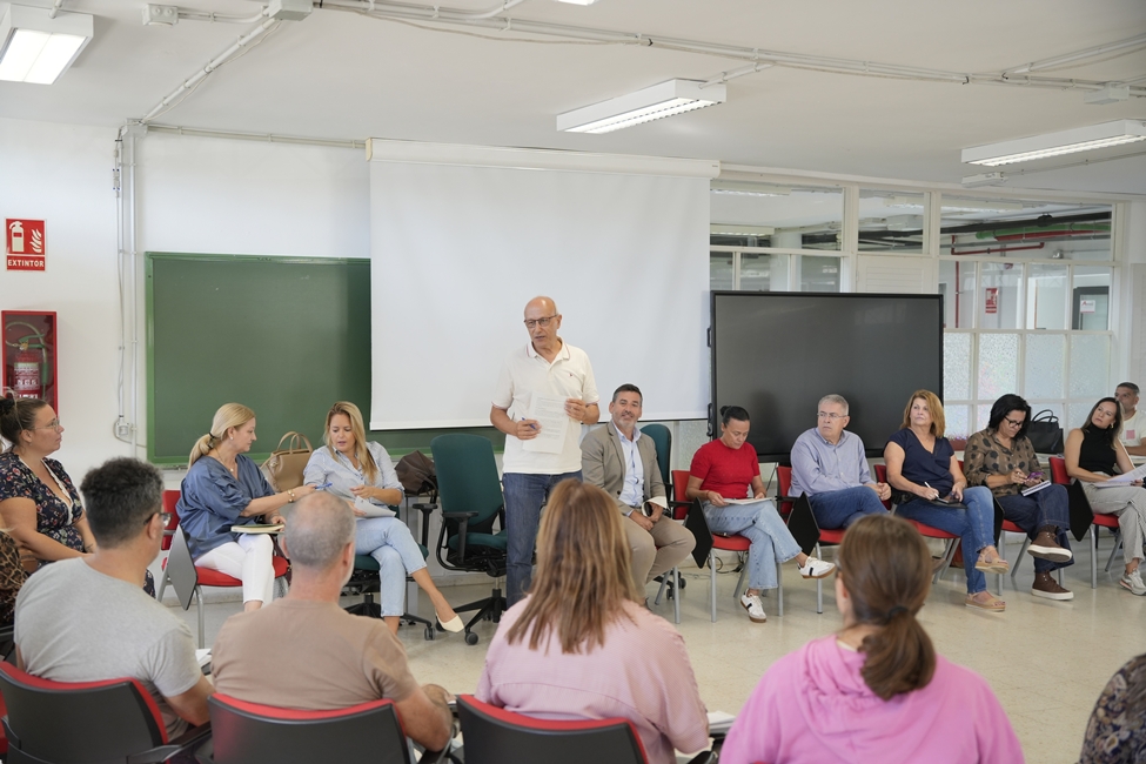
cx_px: 573
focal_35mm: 44
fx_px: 1413
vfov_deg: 30.3
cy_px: 382
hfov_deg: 44.1
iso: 640
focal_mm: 44.4
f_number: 3.5
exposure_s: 1/200
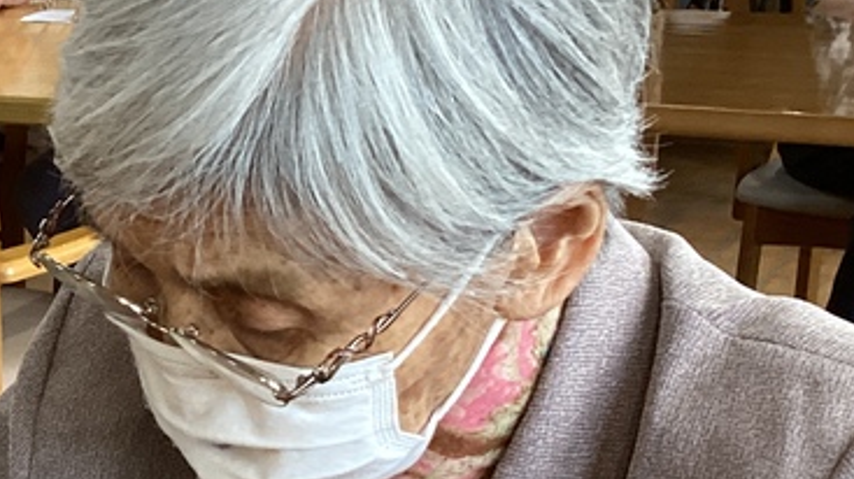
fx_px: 2082
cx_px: -214
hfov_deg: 21.3
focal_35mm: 92
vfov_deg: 12.8
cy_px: 579
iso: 200
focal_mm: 3.3
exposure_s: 1/60
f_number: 2.4
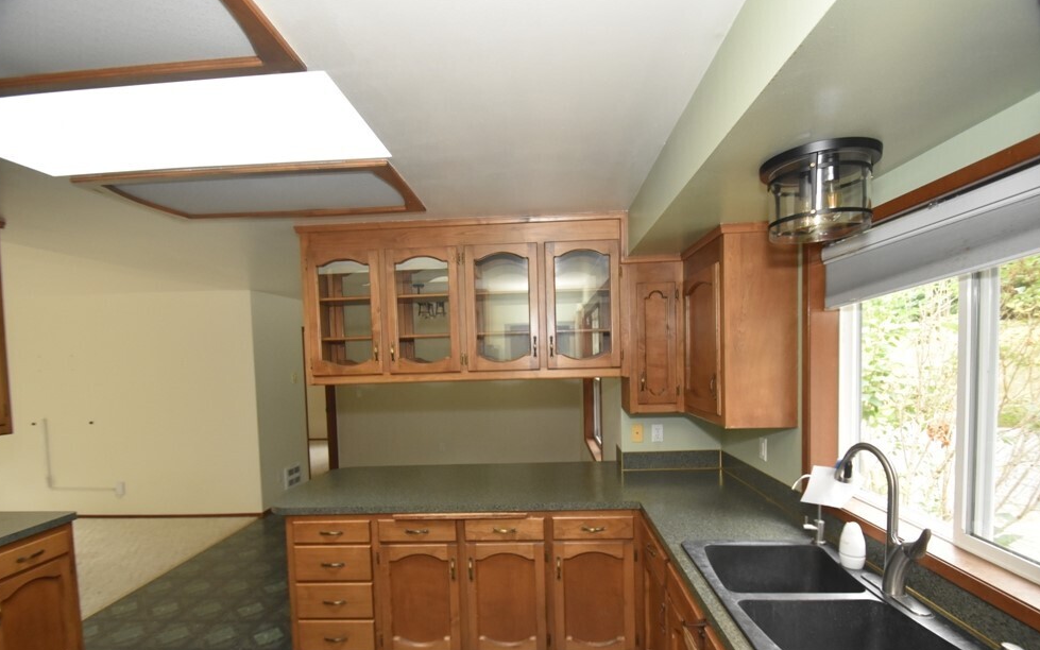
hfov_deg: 97.8
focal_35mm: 16
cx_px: 528
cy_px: 355
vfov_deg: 71.1
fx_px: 454
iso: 1600
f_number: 4
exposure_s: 1/80
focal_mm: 10
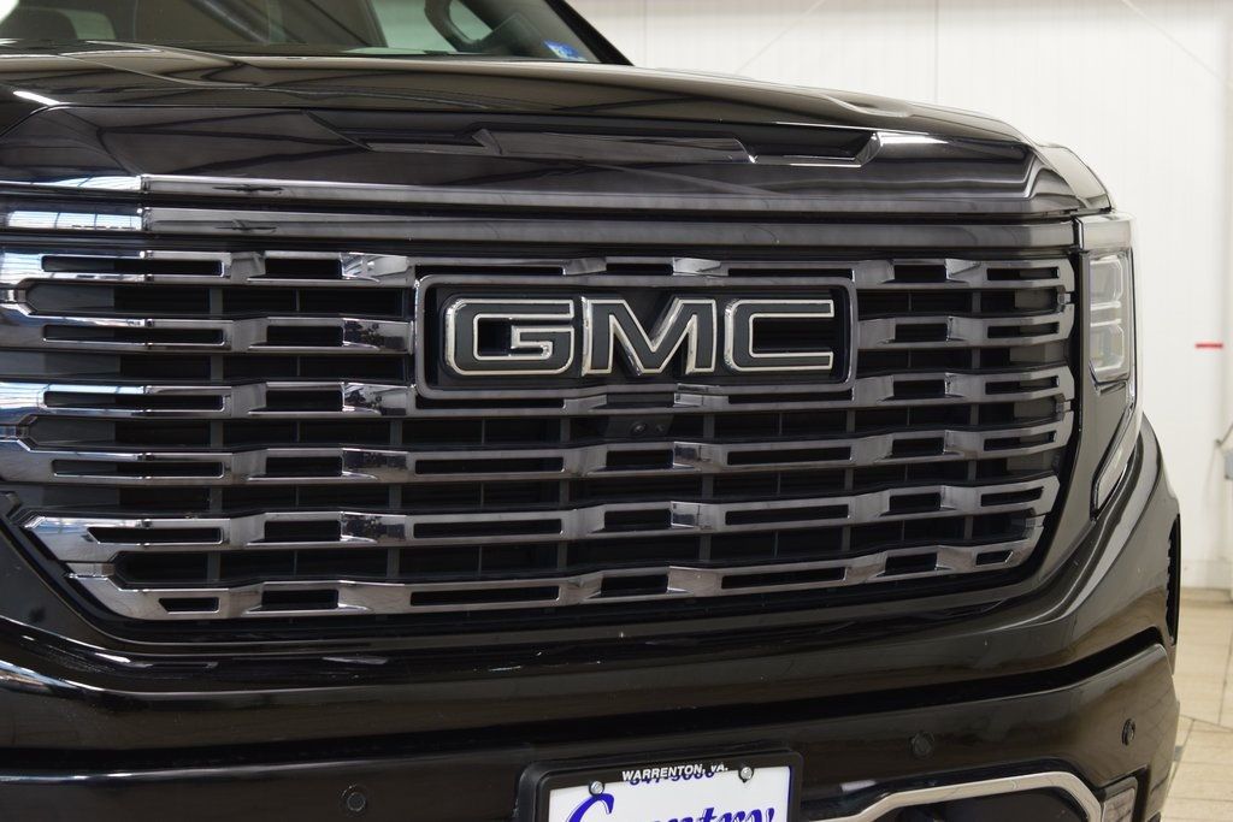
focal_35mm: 75
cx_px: 616
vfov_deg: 18.2
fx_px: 2569
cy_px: 411
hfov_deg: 27.0
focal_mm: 50
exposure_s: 1/15
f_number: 6.3
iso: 640
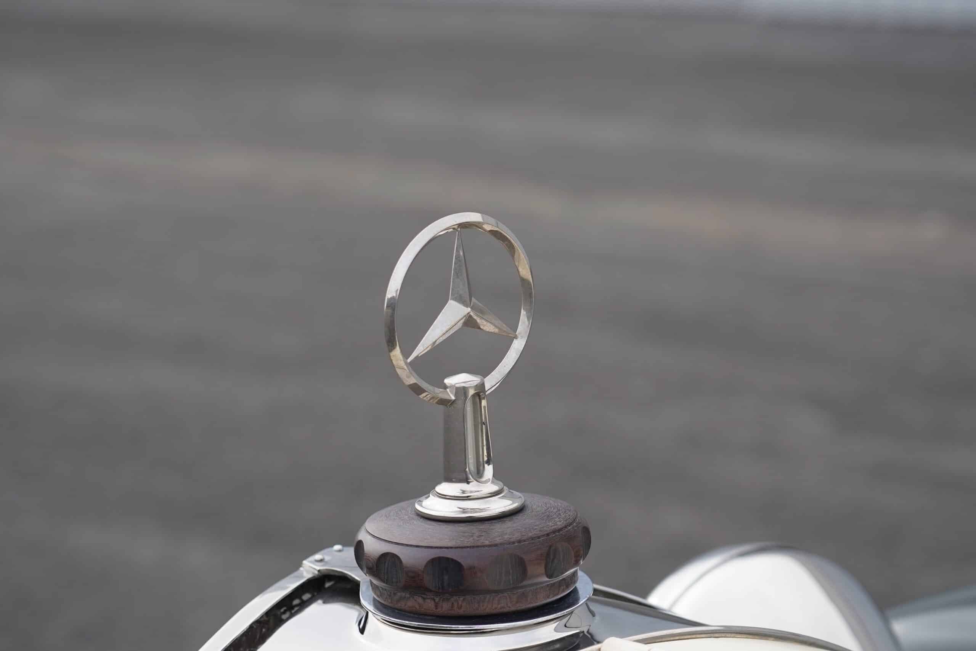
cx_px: 488
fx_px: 2928
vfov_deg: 12.7
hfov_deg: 18.9
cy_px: 326
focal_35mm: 108
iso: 200
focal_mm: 72
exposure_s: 1/160
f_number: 4
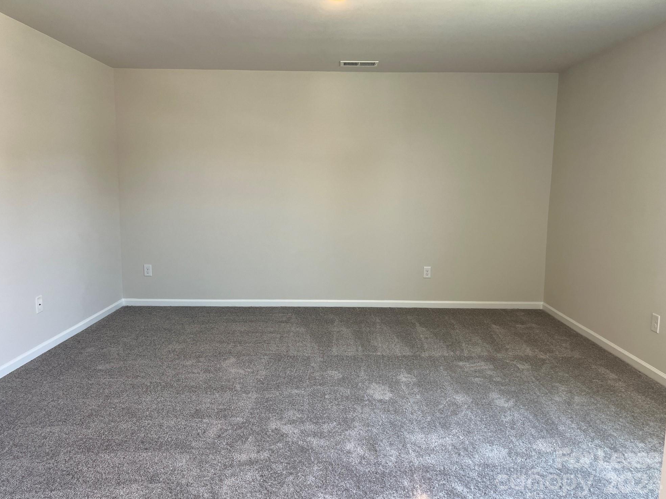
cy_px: 252
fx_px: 519
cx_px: 341
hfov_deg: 65.3
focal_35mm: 27
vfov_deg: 51.4
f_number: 1.5
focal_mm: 5.7
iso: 125
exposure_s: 1/120
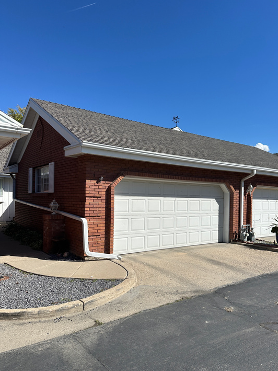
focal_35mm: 26
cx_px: 150
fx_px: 278
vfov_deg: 67.2
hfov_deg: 53.0
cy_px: 199
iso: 80
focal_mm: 6.86
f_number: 1.78
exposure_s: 1/6623
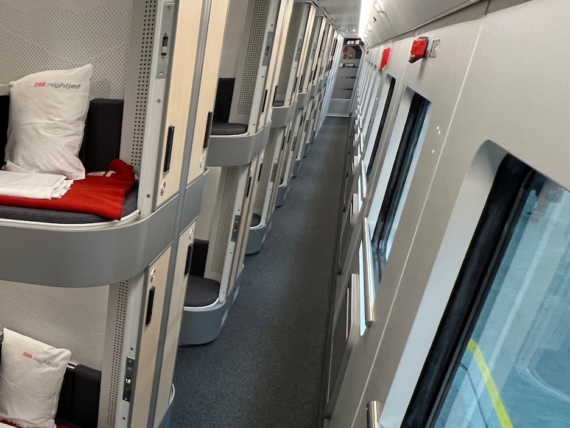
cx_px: -4
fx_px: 461
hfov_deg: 50.7
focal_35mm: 28
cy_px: 260
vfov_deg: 49.4
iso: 250
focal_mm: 1.57
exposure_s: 1/73
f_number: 1.8
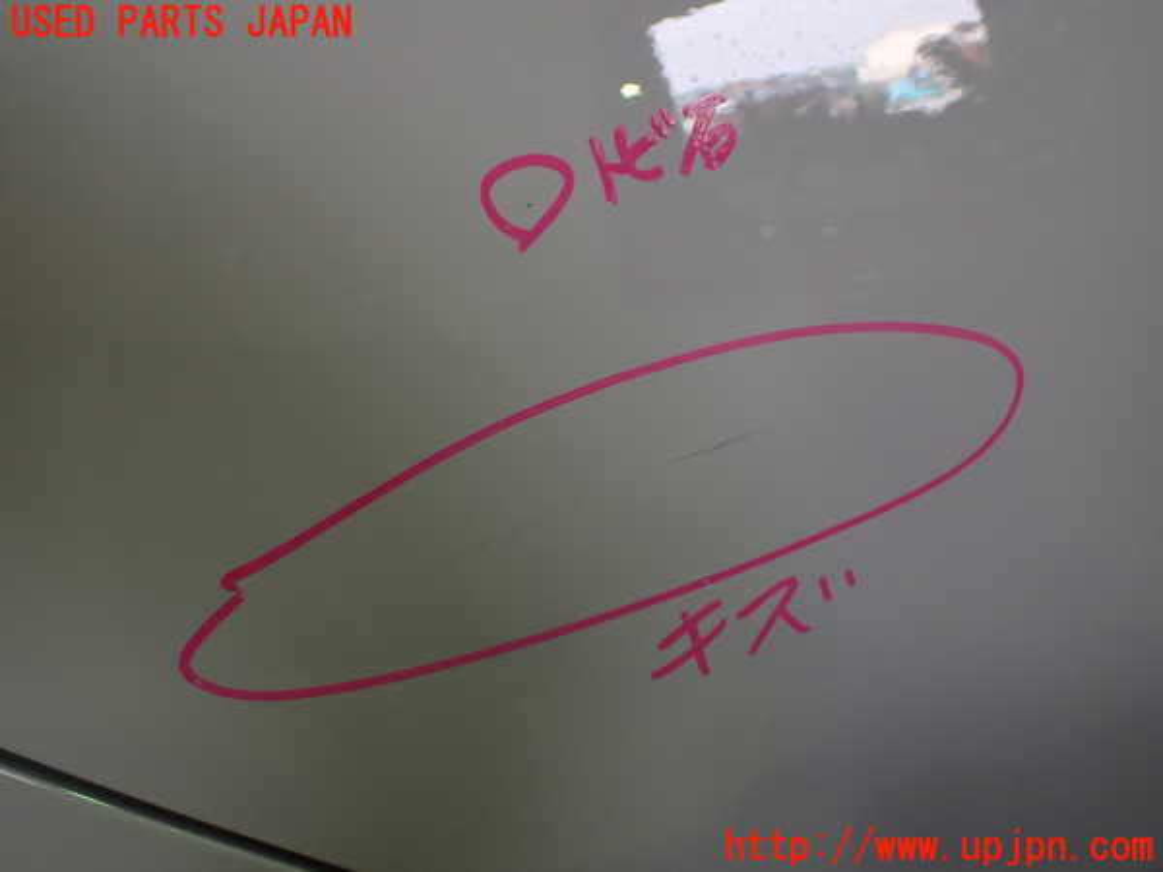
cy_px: 436
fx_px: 1008
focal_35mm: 30
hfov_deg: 60.0
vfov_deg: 46.8
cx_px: 582
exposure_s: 1/125
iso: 200
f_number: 2.3
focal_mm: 5.4
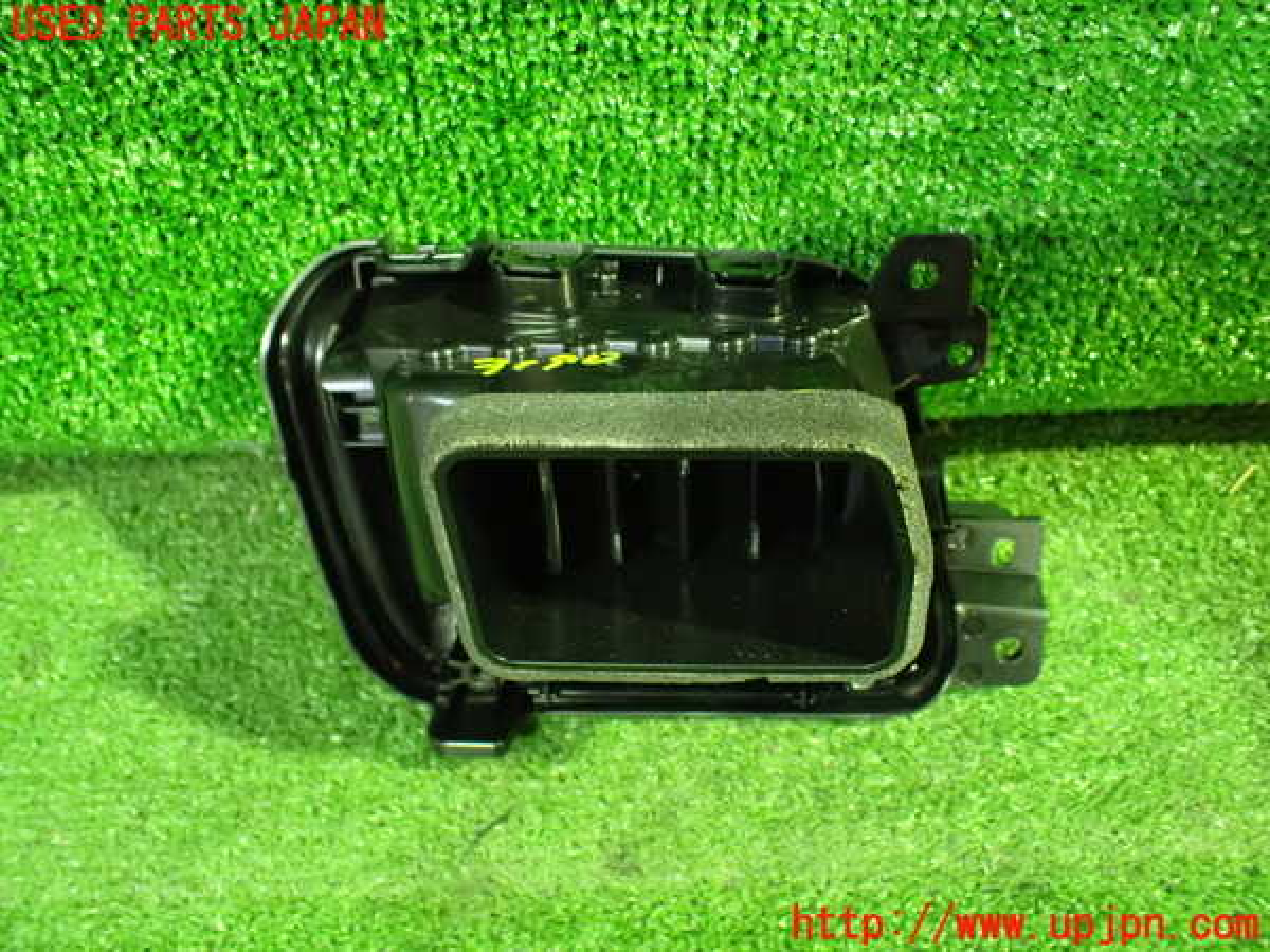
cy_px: 476
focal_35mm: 30
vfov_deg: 46.8
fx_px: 1101
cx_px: 635
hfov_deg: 60.0
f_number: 2.3
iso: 1600
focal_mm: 5.4
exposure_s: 1/30
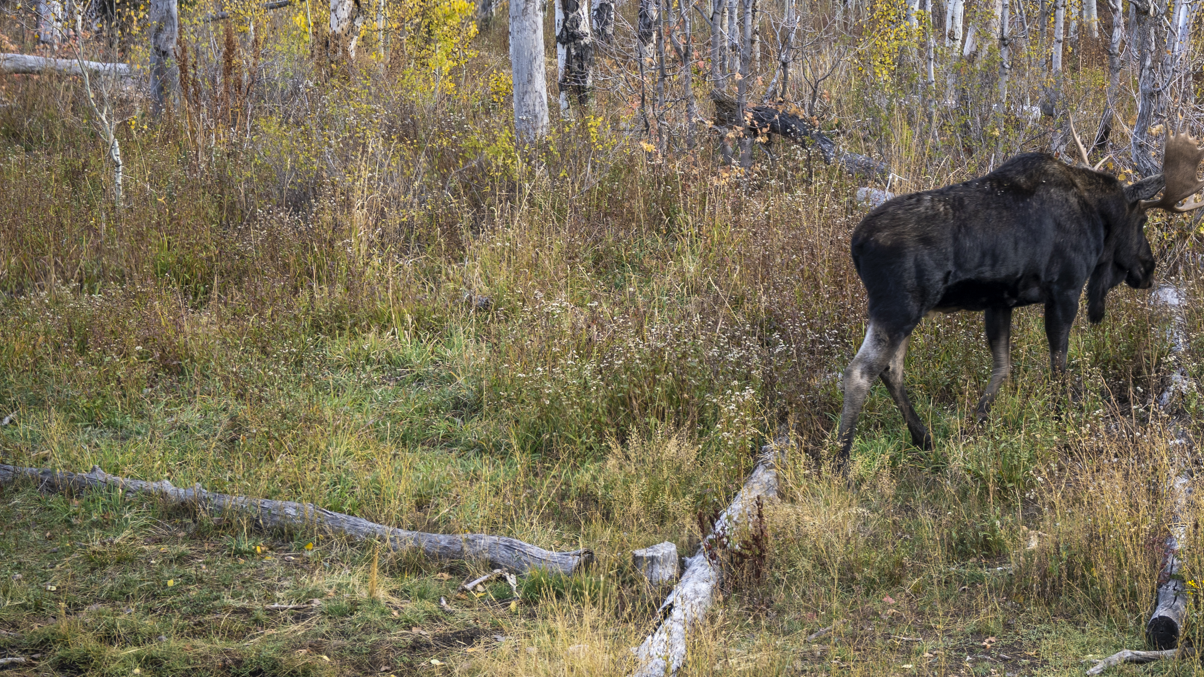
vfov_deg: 11.3
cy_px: 172
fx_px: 3416
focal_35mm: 107
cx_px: 987
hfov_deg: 19.8
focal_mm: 58
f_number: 10
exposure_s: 1/80
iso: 200
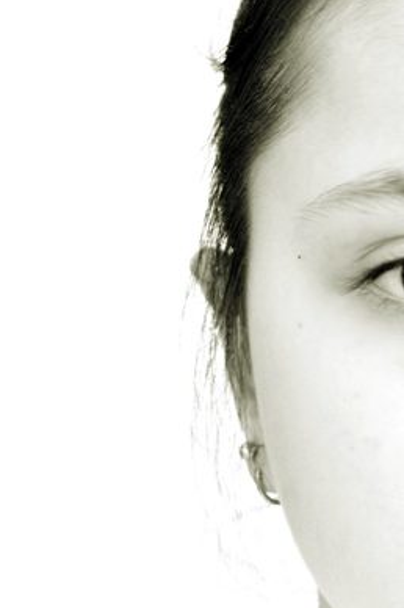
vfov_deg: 9.8
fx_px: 3524
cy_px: 415
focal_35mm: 209
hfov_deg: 6.6
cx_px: 241
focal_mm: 90
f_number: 8
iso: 100
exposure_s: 1/15
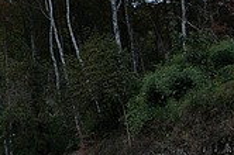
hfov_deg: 20.9
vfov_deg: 15.6
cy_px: 104
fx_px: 564
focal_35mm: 87
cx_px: -87
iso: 800
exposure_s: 1/8
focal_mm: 16
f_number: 5.6
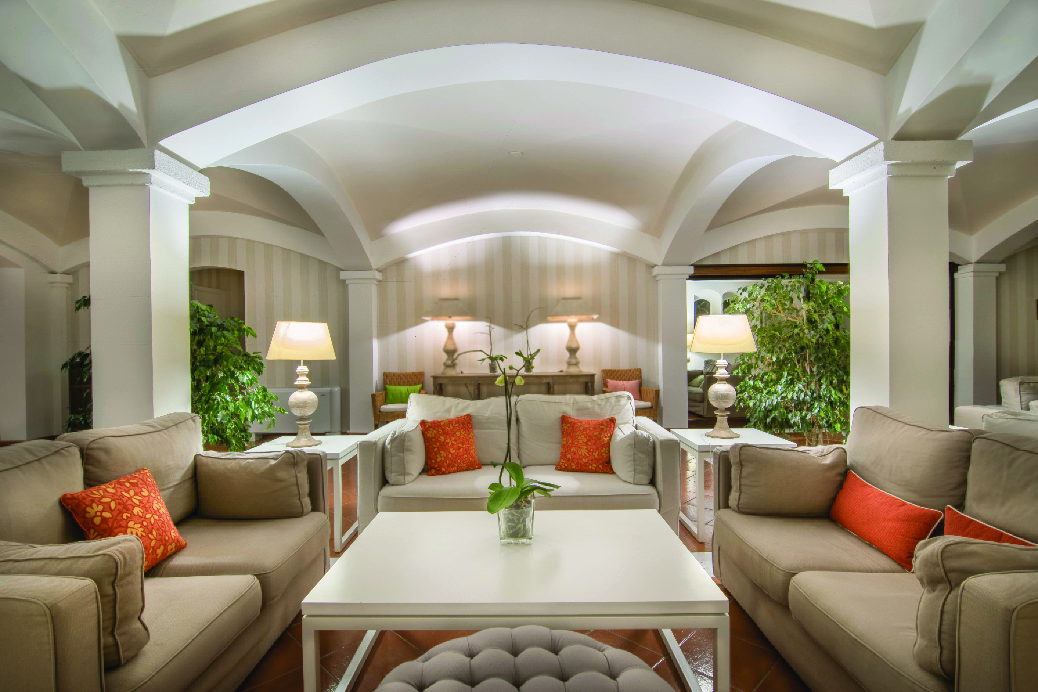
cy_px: 346
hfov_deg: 92.4
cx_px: 519
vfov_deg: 69.7
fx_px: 497
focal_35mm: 17
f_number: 8
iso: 100
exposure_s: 1.6
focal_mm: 11.5
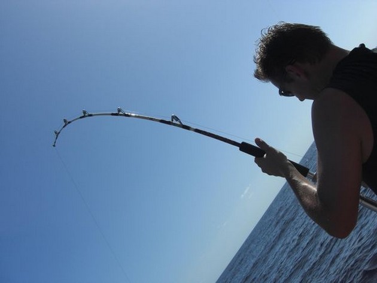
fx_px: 414
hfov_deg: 49.0
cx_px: 188
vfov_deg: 37.7
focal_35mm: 38
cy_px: 142
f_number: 8
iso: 80
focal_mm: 7.9
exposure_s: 1/500
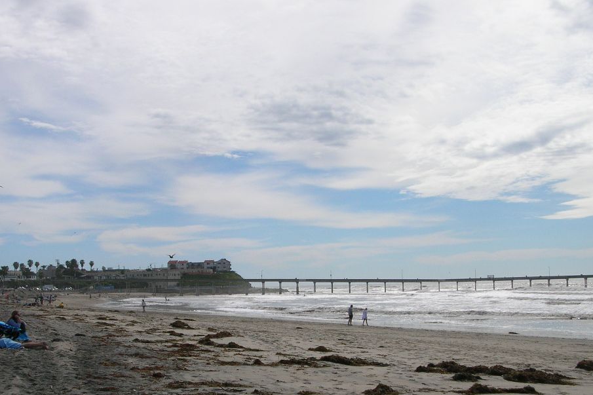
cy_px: 269
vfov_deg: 29.0
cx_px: 270
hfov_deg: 42.7
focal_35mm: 46
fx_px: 758
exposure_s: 1/690
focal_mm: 5.8
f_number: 5.6
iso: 50
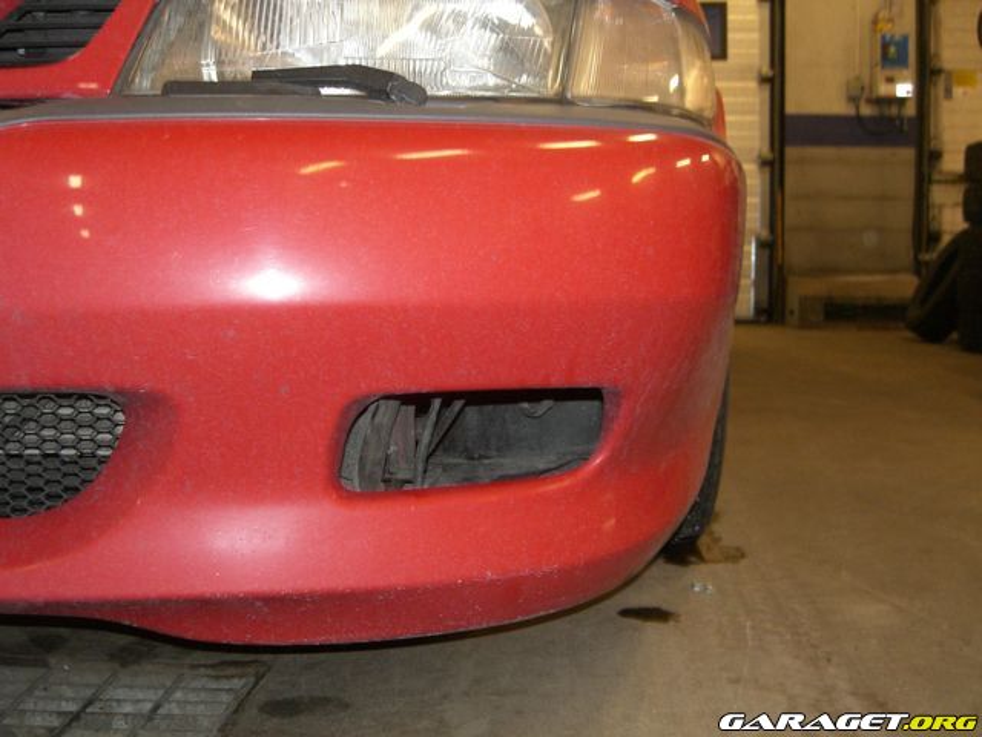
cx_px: 491
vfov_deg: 37.7
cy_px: 368
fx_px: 1078
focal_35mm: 38
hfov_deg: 49.0
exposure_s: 1/60
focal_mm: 7.9
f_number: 2.8
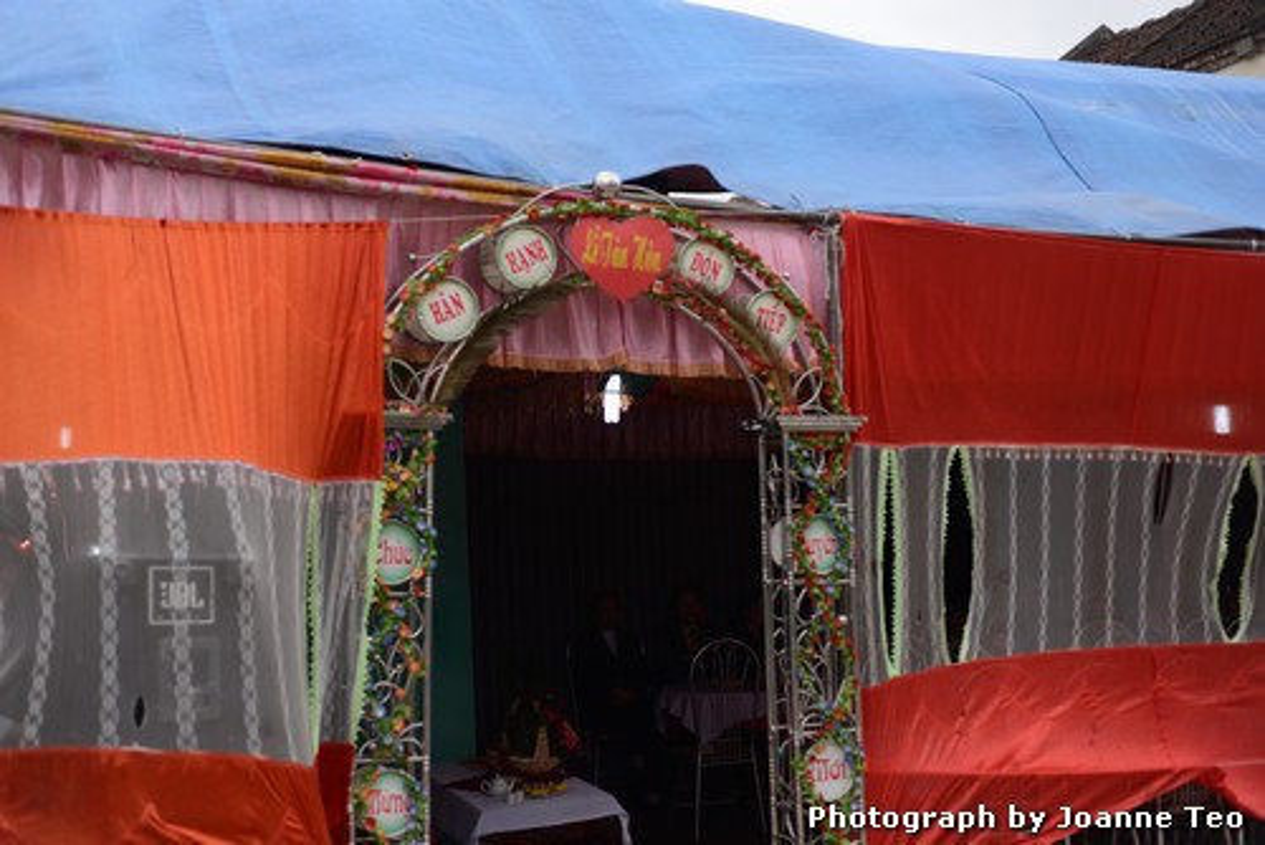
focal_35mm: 50
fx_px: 1758
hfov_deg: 39.6
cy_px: 422
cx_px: 632
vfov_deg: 27.0
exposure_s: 1/1250
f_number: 2.5
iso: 100
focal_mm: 50
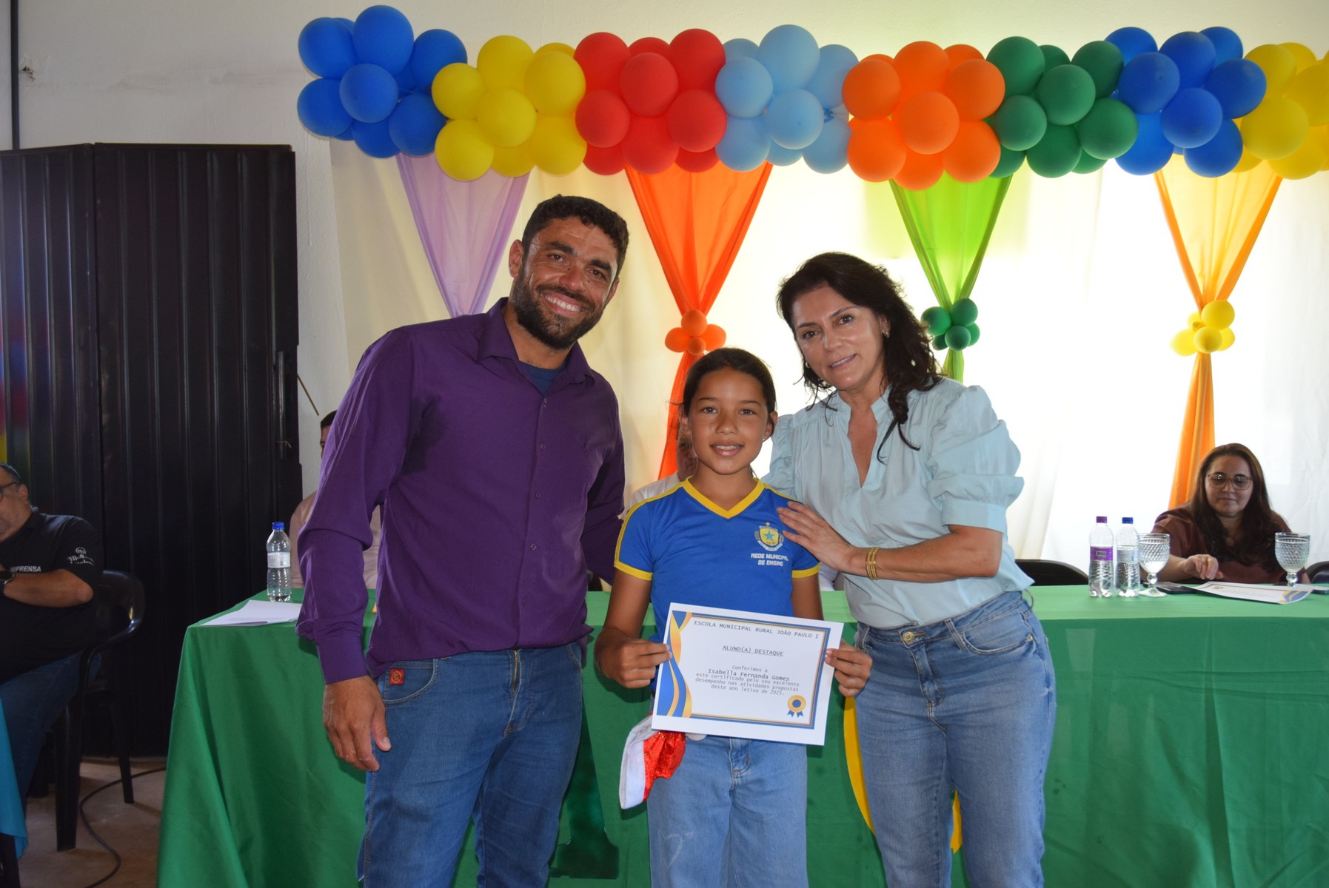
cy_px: 444
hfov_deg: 57.2
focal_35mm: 33
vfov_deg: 40.0
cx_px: 664
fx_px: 1219
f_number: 5
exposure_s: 1/100
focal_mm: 22
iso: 800
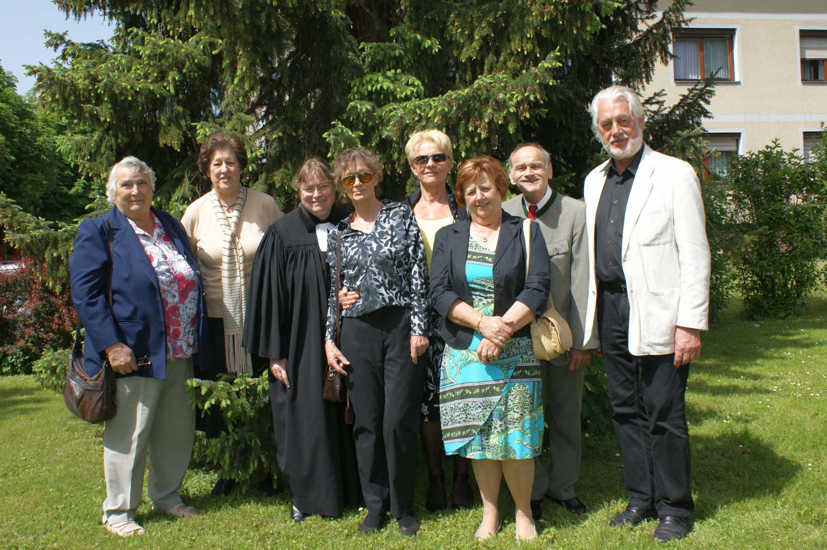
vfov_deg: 39.9
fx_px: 758
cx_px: 414
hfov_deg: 57.3
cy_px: 275
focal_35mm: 33
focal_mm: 22
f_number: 8
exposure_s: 1/160
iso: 100
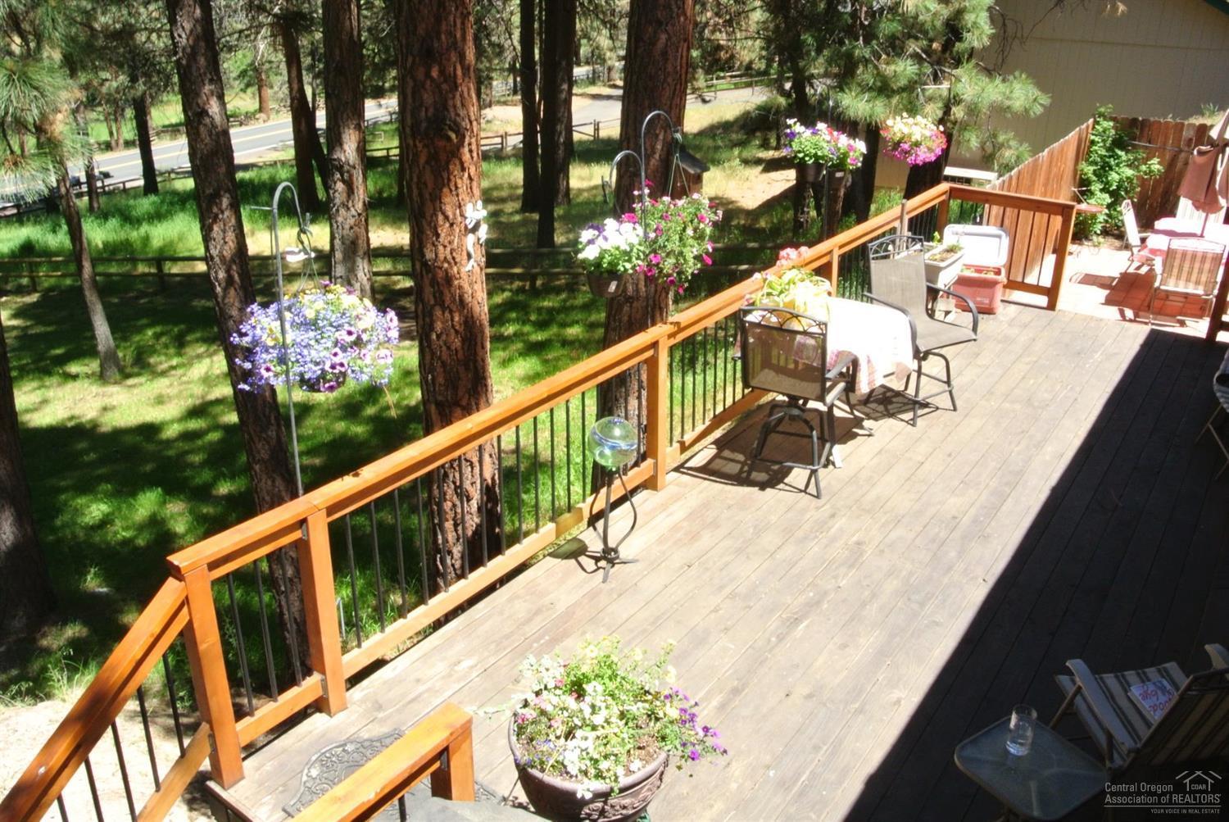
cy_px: 411
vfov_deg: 45.0
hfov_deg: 63.6
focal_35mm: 29
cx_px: 614
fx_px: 991
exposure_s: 1/60
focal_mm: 11
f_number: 16
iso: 400
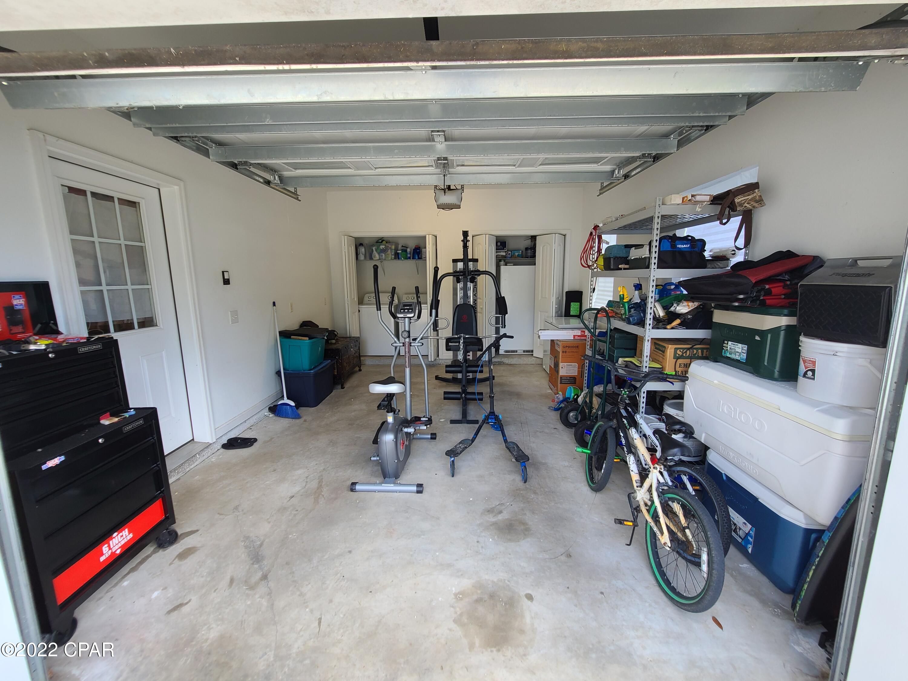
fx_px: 341
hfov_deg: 106.2
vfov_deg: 89.9
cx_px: 454
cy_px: 340
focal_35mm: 13
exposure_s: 1/120
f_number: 2.2
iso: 80
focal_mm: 2.2
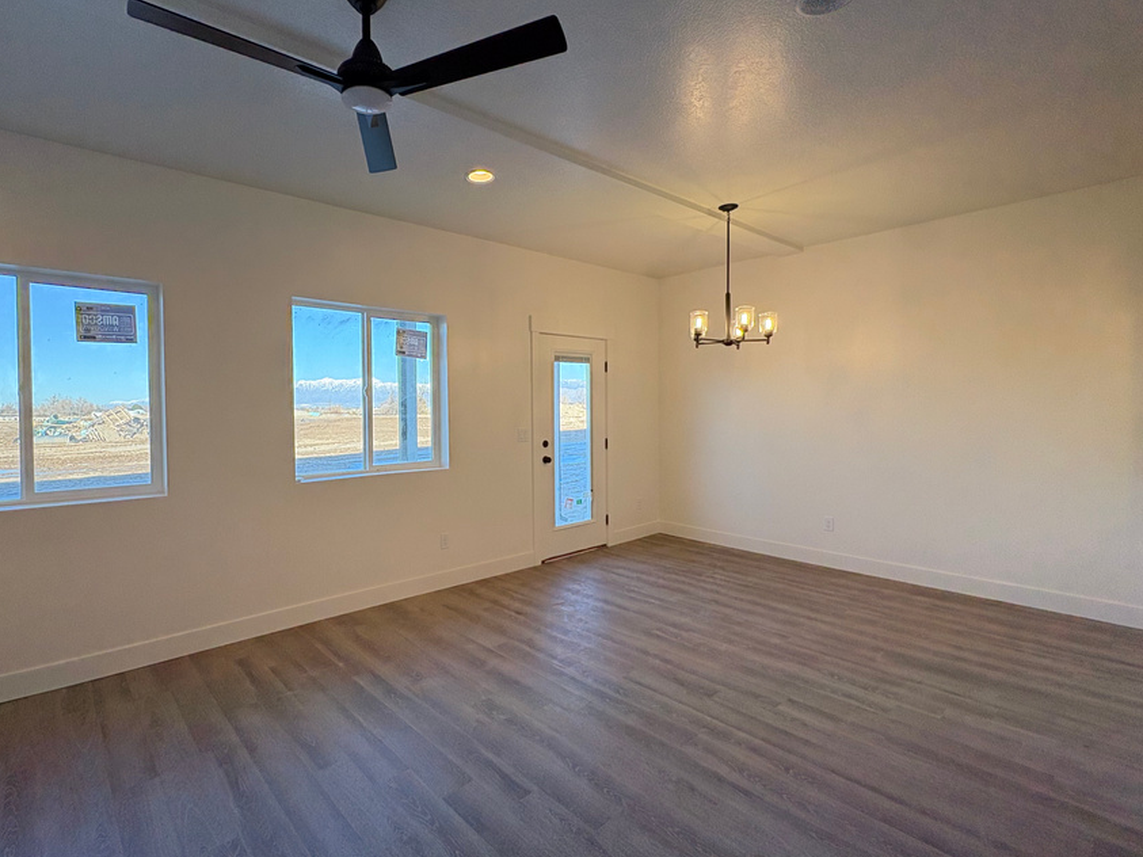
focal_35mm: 17
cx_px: 481
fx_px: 561
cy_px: 420
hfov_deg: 90.3
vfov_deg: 74.7
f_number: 2.2
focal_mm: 2.22
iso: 64
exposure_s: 1/135
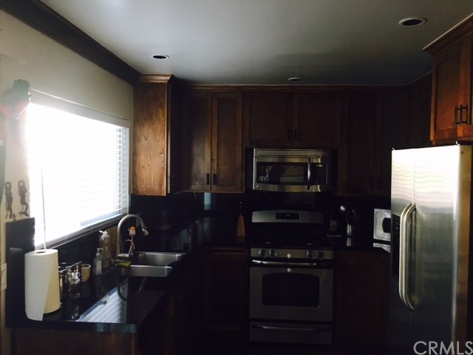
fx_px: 396
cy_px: 178
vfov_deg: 48.2
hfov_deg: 61.7
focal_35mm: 29
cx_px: 236
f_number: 2.2
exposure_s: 1/24
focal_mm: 4.15
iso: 200
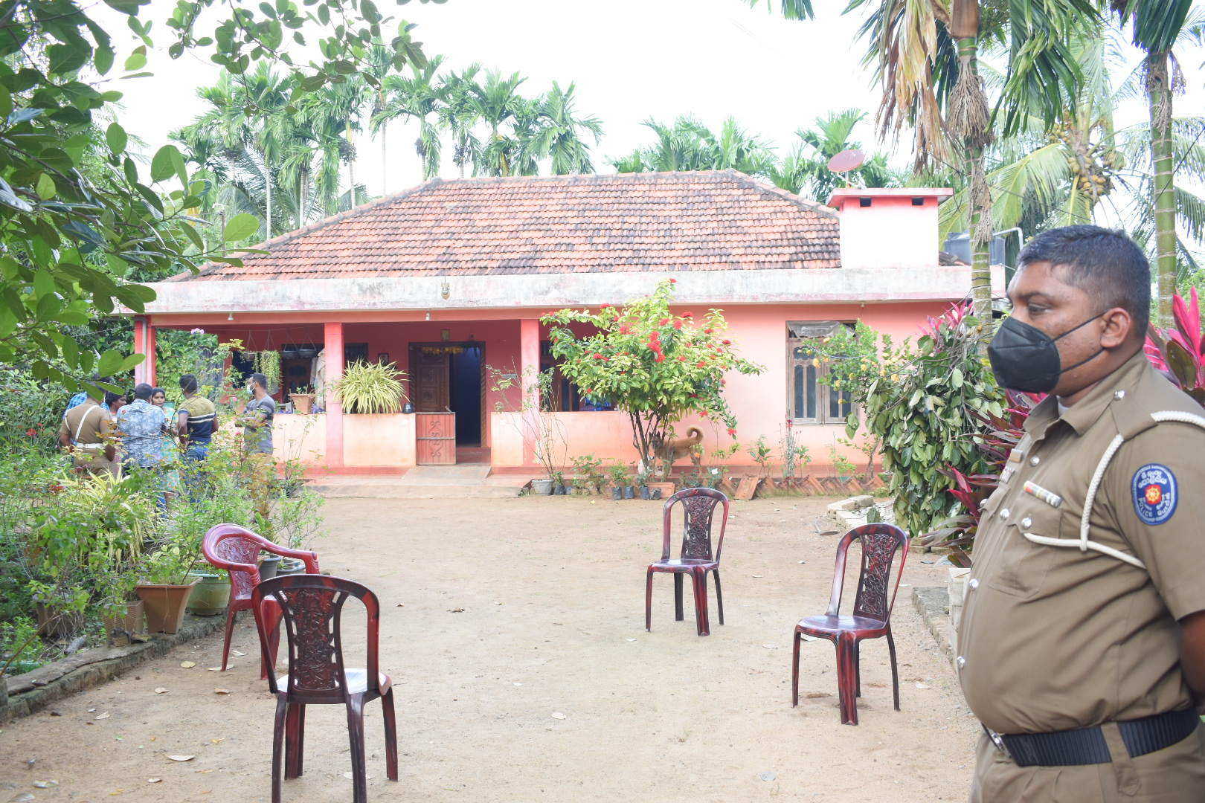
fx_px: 1155
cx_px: 602
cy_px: 402
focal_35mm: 34
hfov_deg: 55.1
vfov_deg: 38.4
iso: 400
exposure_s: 1/160
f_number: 6.3
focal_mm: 23
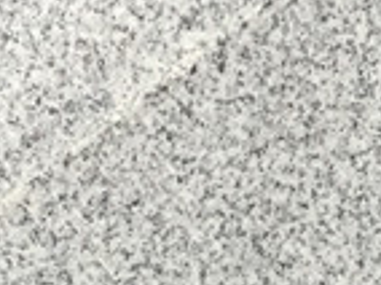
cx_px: 529
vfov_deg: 7.2
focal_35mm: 197
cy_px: 601
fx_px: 2165
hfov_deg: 9.8
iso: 40
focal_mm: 3.3
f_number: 2.4
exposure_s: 1/100
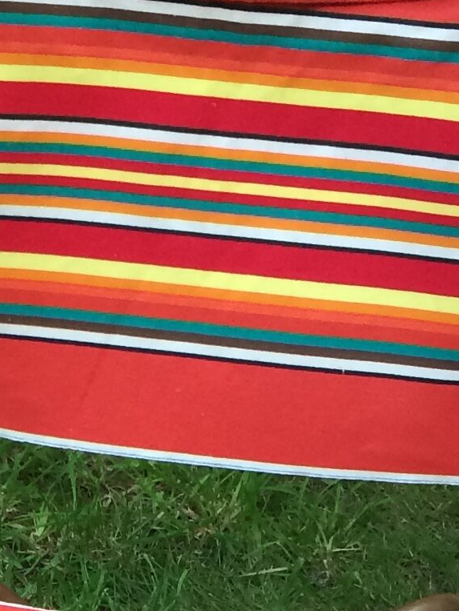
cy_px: 870
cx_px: -4
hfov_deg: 11.8
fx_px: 2190
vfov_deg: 14.9
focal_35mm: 124
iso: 40
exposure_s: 1/33
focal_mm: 4.15
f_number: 2.2
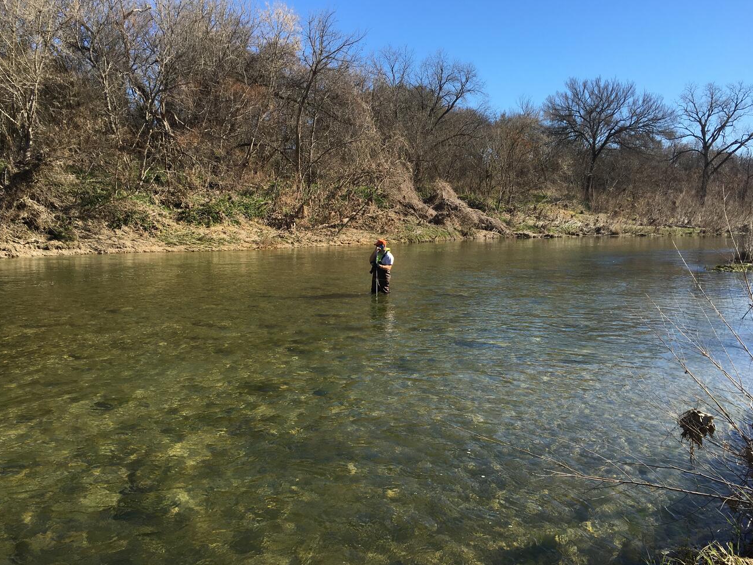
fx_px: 653
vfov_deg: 46.8
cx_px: 368
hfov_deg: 59.9
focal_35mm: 30
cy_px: 282
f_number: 2.2
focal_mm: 4.15
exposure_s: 1/1012
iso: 25
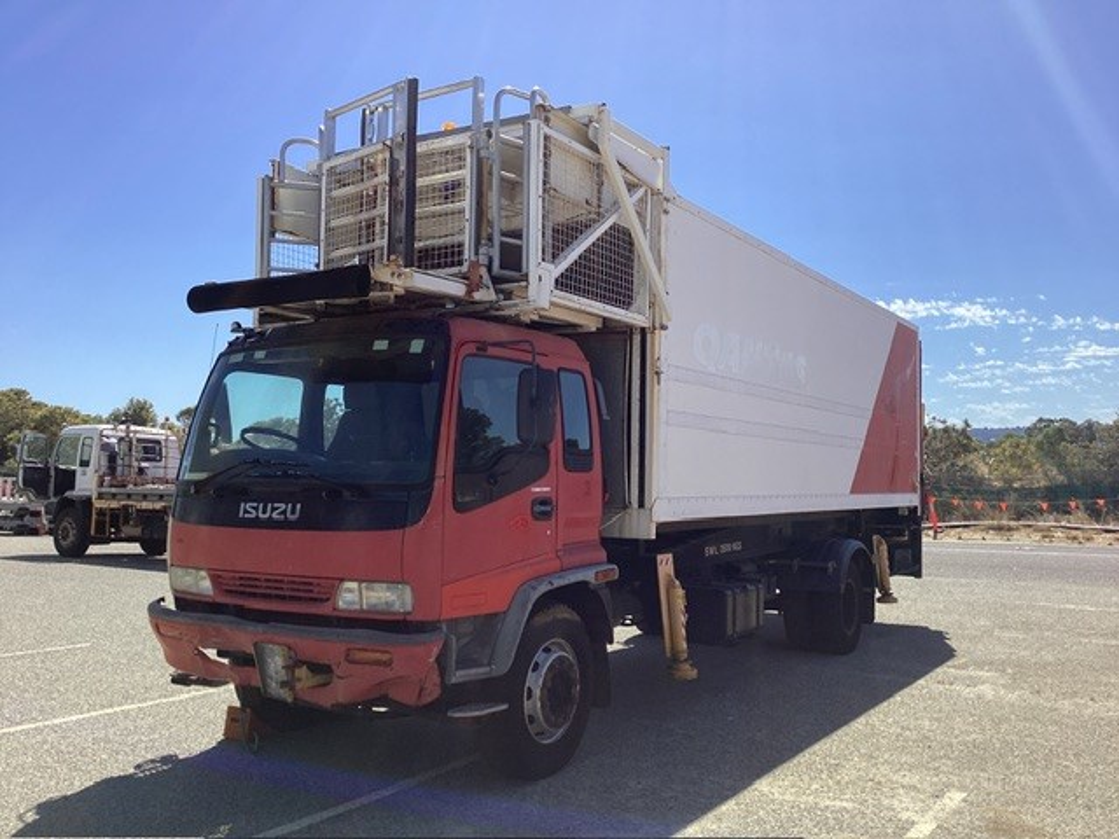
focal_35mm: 31
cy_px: 420
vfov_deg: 45.4
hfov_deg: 58.4
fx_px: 1002
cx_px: 560
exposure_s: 1/1456
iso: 25
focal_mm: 3.3
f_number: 2.4
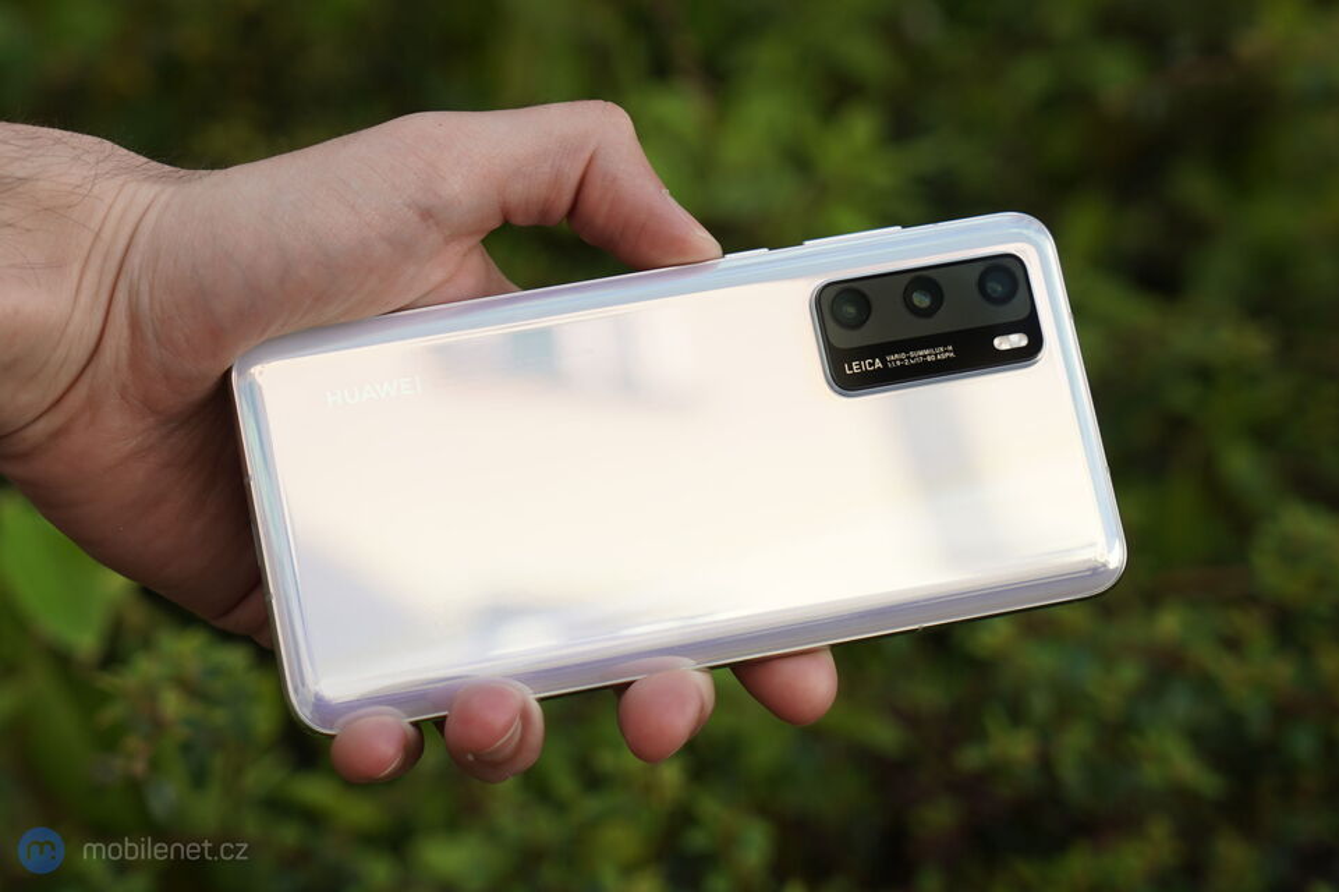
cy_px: 446
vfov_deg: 19.4
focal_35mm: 70
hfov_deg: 28.9
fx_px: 2603
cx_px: 670
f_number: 5.6
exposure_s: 1/125
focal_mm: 70
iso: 100
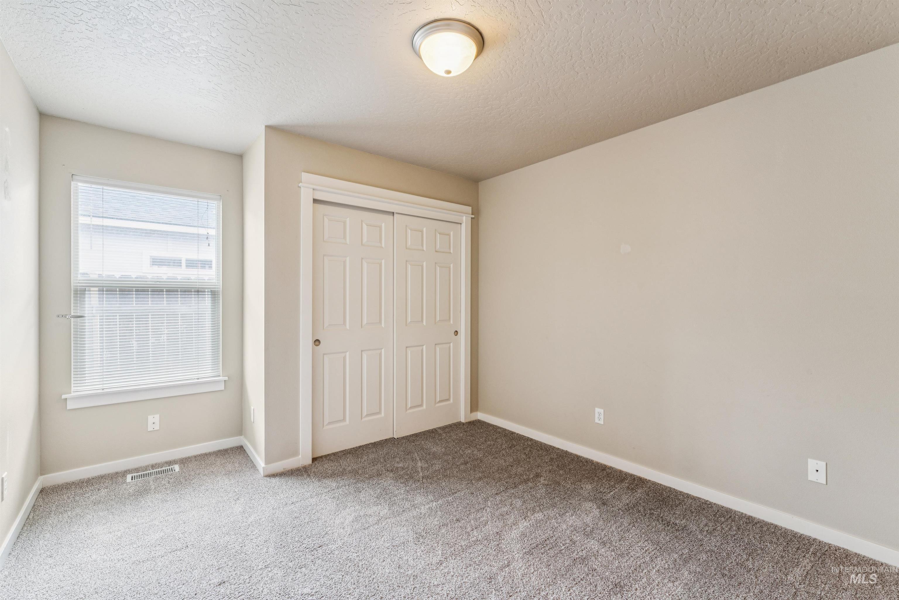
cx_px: 450
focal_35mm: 16
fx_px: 390
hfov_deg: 98.2
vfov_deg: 75.1
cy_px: 300
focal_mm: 15.6
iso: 400
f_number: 13
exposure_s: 1/5
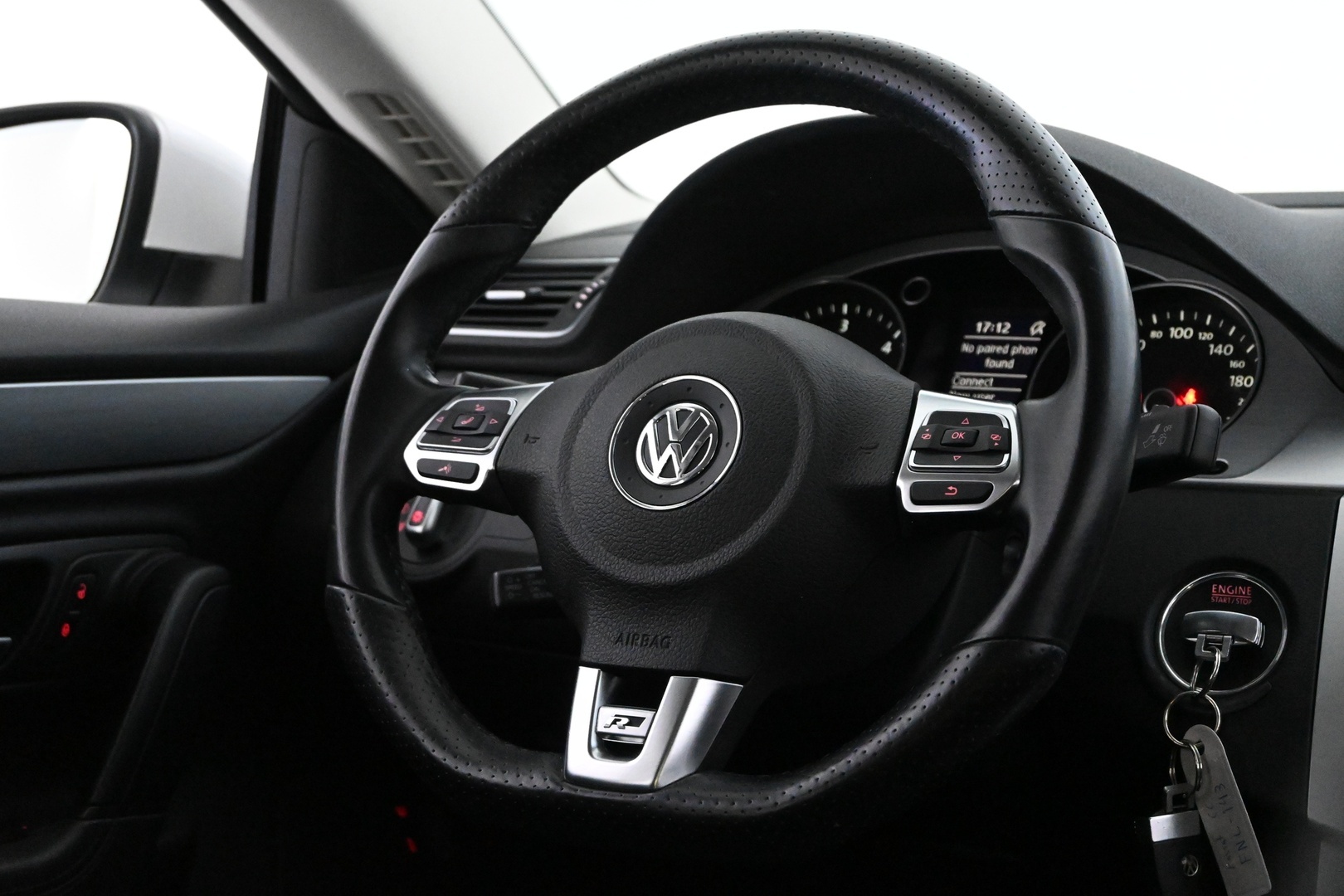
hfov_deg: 31.9
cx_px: 672
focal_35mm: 63
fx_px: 2352
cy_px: 448
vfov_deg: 21.6
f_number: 5.6
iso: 10000
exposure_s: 1/60
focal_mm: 42
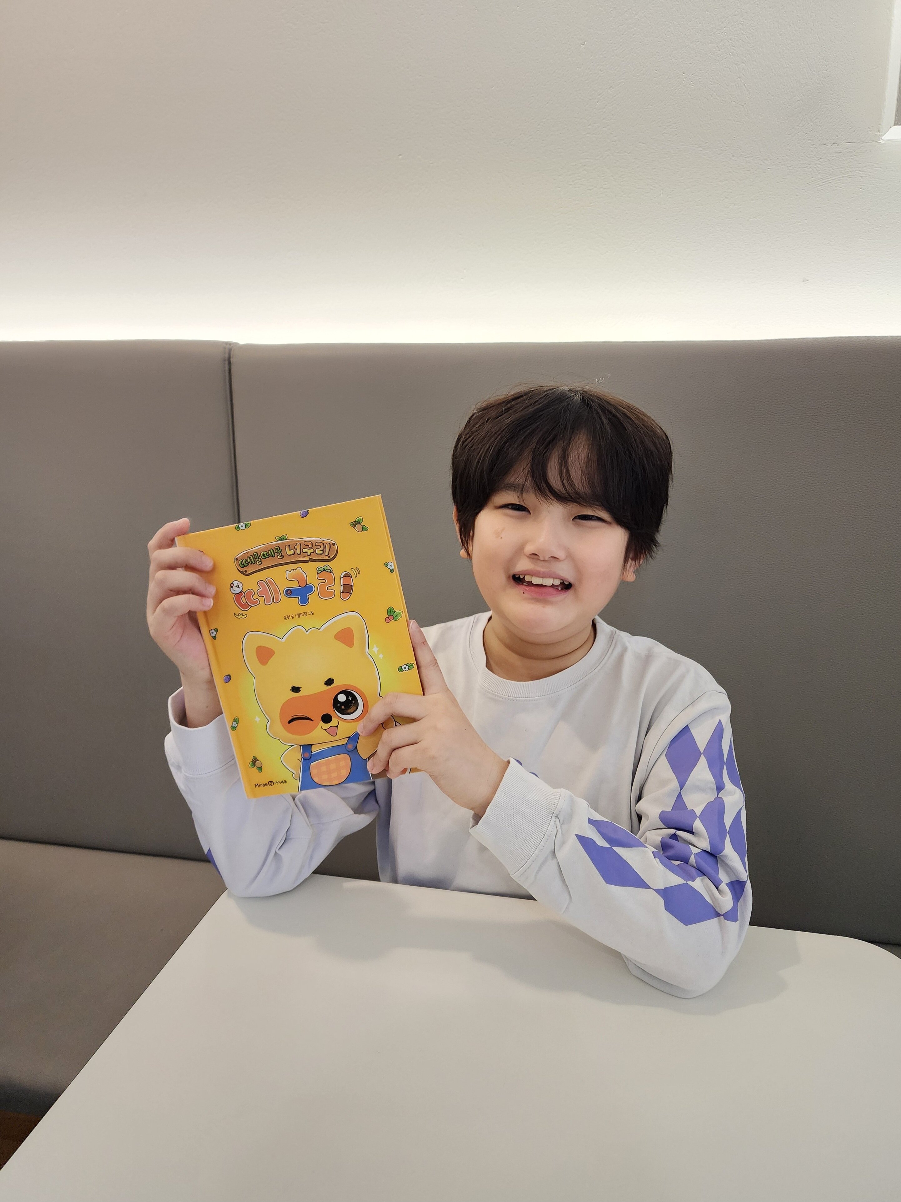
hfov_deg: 58.9
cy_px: 601
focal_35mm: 23
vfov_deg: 73.9
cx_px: 450
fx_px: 798
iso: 320
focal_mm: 6.4
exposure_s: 1/120
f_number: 1.8
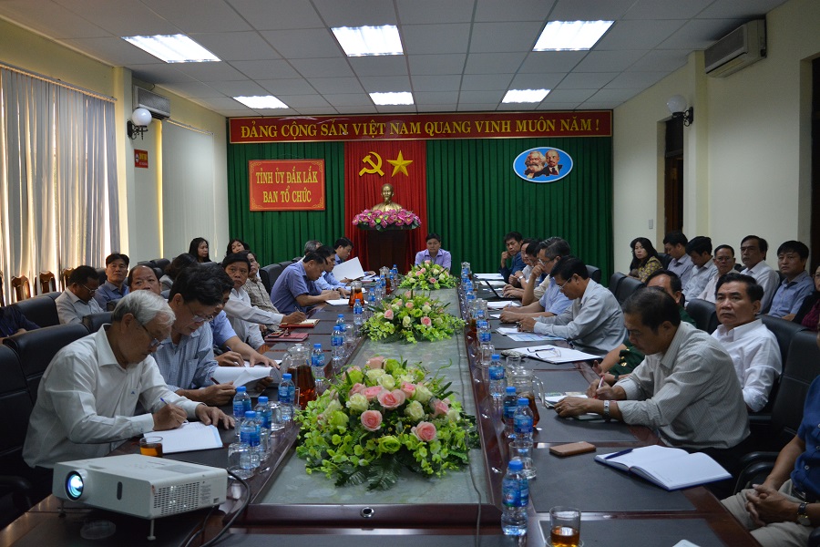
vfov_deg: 38.4
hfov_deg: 55.1
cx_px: 410
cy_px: 274
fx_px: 786
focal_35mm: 34
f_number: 3.8
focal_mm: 23
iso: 1600
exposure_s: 1/250
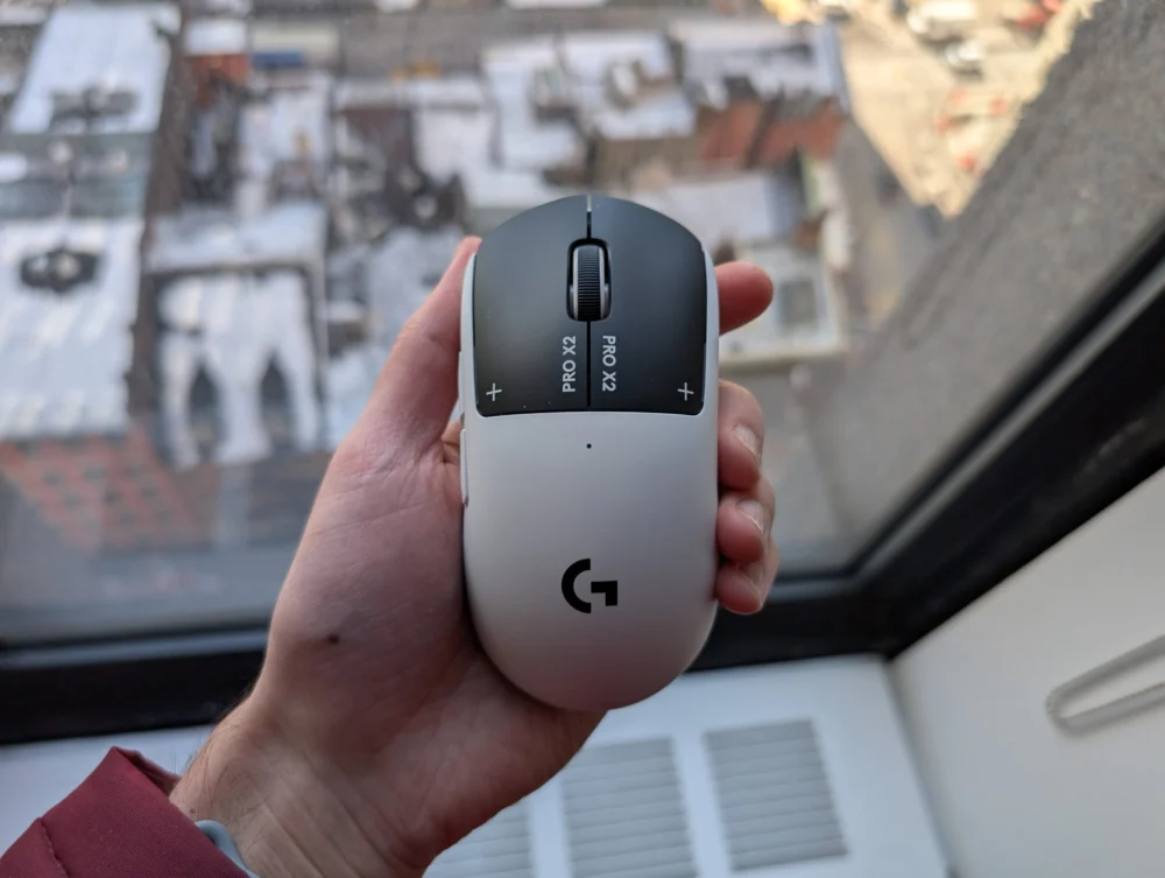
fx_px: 809
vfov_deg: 56.9
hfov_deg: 71.5
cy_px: 439
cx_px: 582
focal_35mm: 24
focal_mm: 6.9
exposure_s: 1/101
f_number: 1.68
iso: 22
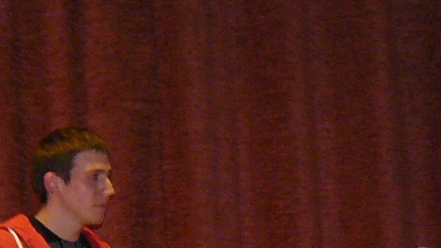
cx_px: 14
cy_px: 479
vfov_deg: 9.5
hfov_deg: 17.5
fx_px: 1403
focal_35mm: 120
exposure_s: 1/30
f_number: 2.8
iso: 200
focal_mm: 6
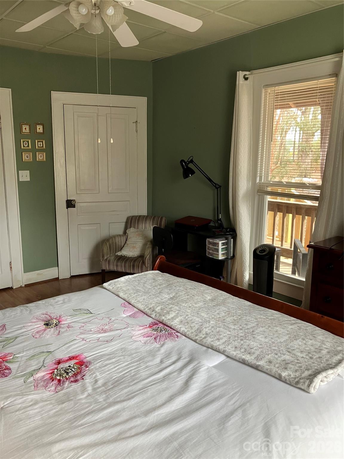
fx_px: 371
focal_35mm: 28
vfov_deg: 63.4
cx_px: 172
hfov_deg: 49.7
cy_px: 230
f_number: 1.8
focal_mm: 3.99
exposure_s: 1/99
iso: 80
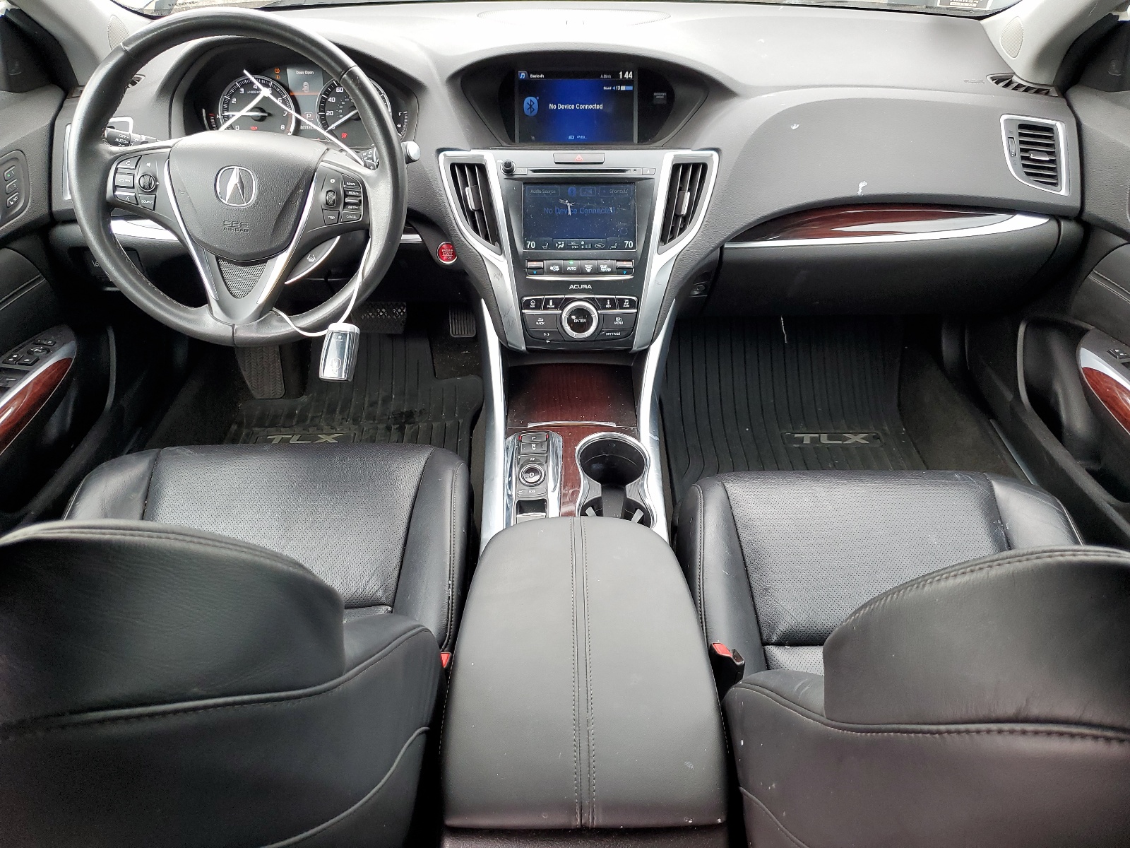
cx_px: 565
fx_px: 849
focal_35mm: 26
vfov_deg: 53.1
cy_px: 424
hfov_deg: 67.3
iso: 79
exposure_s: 1/120
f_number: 1.5
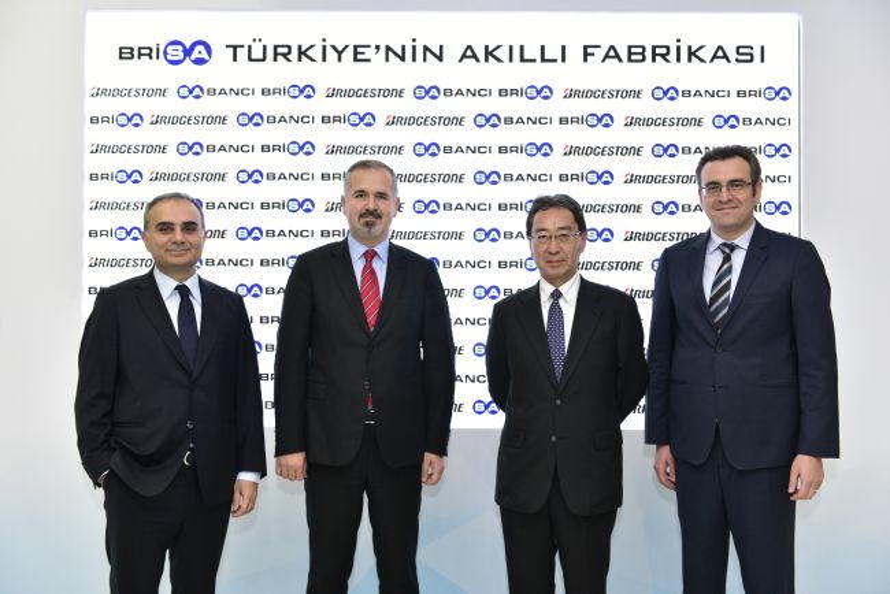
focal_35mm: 38
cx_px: 445
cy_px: 297
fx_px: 940
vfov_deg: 35.1
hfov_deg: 50.7
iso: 800
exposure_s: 1/60
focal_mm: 38
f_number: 4
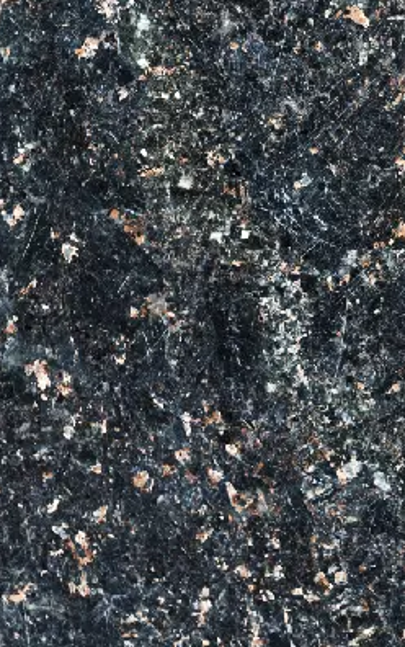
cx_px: 379
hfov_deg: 8.1
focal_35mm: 162
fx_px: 2857
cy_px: 324
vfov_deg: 12.9
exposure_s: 1/100
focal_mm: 105
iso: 100
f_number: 8
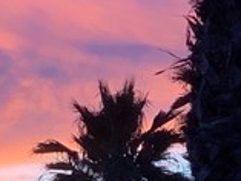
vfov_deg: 4.4
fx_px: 2362
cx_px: 34
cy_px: 78
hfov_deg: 5.8
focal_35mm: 339
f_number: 2.4
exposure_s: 1/122
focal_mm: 6
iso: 125
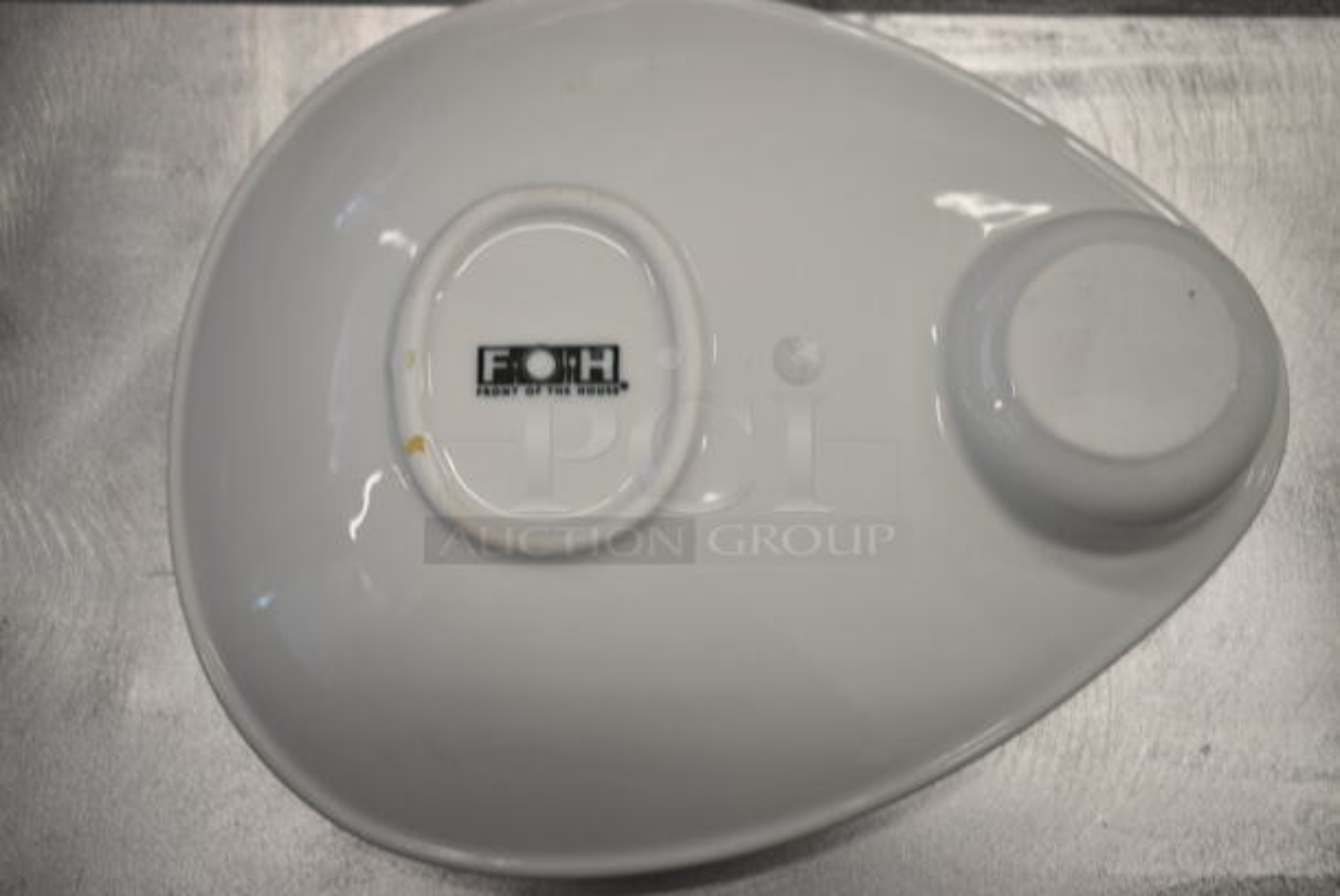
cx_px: 670
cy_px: 448
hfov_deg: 46.4
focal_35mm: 42
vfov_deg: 32.0
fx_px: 1565
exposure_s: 1/50
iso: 180
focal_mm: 28
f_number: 4.2
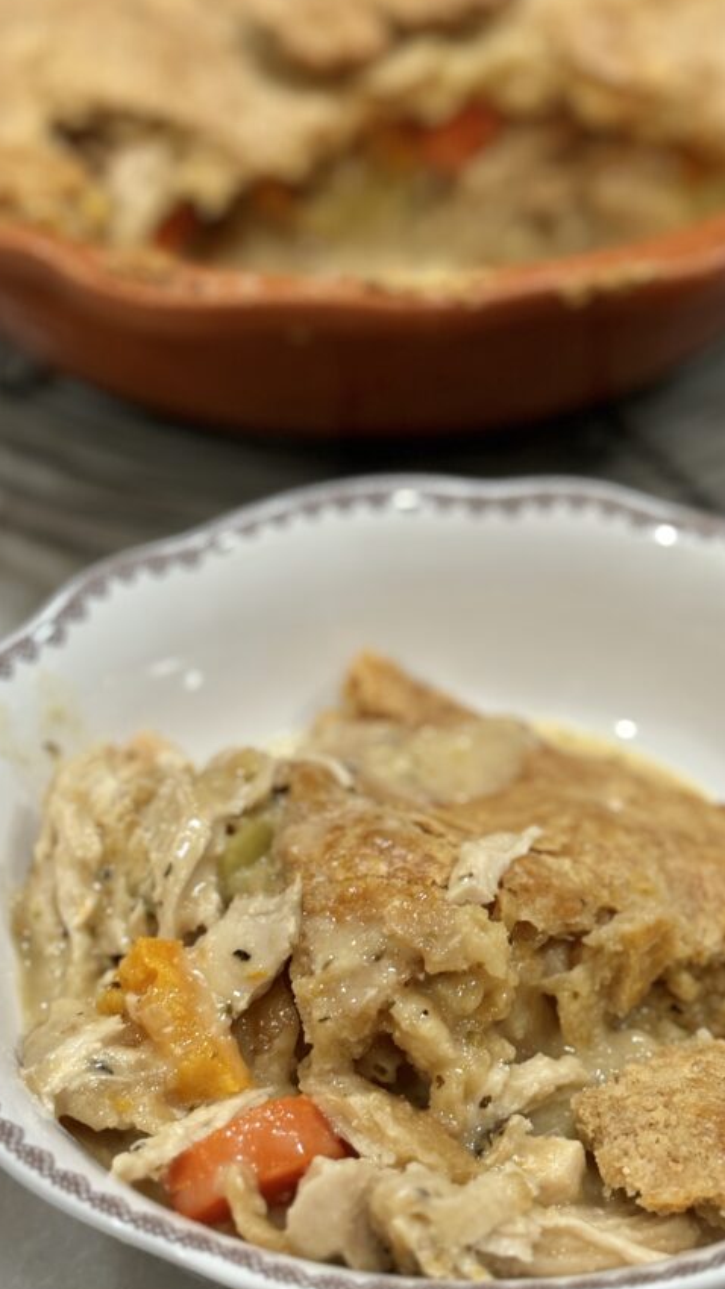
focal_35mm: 63
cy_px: 657
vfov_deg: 33.3
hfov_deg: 19.1
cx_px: 485
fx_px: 2154
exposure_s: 1/40
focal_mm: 6.76
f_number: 1.78
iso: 200
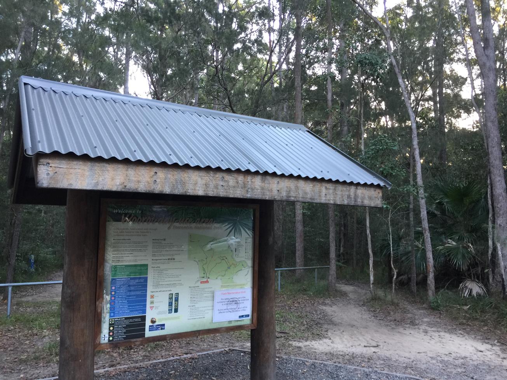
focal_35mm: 29
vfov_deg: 48.2
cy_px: 190
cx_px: 254
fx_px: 425
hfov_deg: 61.7
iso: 40
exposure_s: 1/17
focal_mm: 4.15
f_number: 2.2
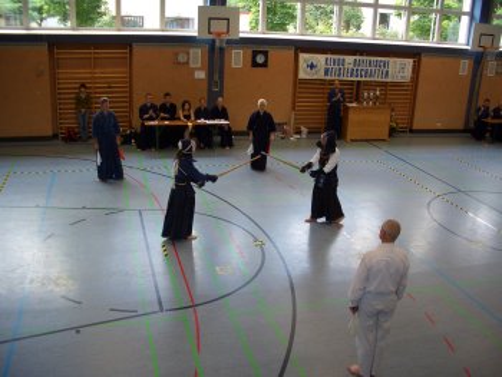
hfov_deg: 52.6
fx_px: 508
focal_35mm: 35
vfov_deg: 40.7
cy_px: 188
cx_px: 251
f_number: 2.6
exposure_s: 1/60
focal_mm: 5.8
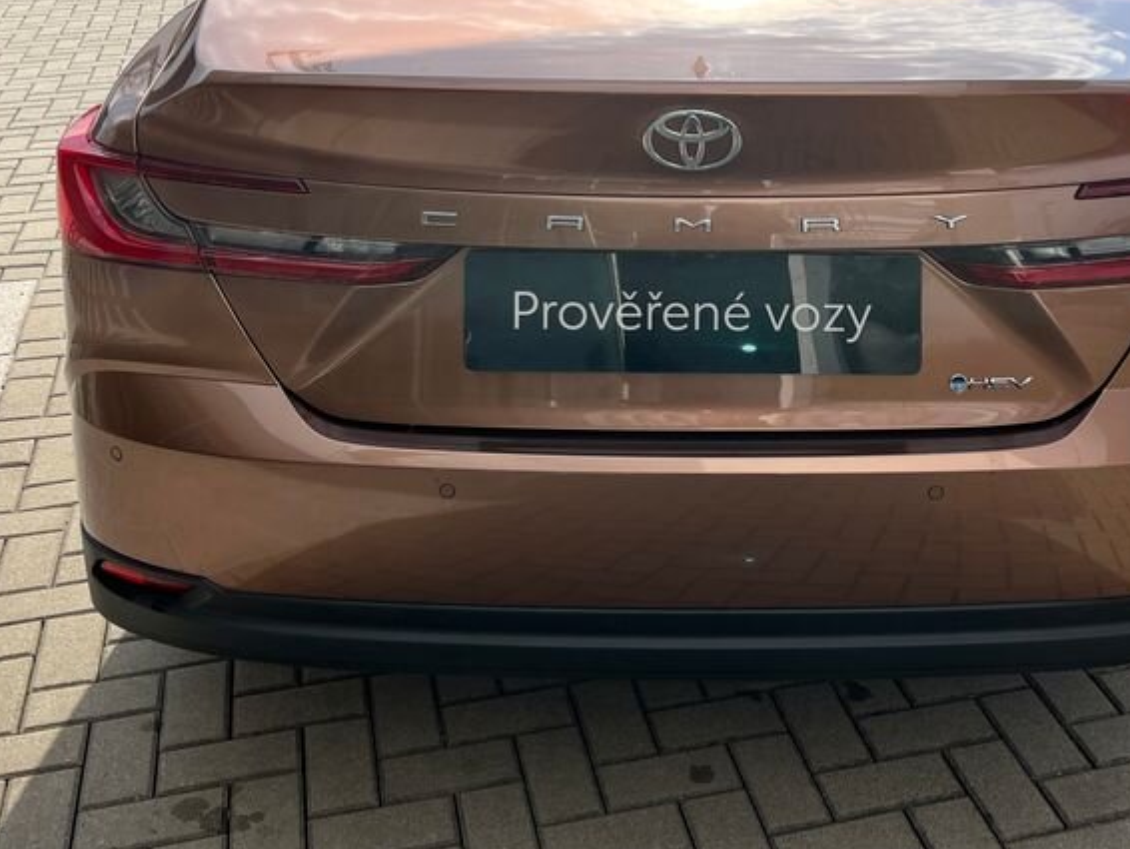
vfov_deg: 30.2
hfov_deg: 40.1
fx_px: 1535
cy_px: 168
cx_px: 711
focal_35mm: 47
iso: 50
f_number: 1.6
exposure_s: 1/2268
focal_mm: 5.1
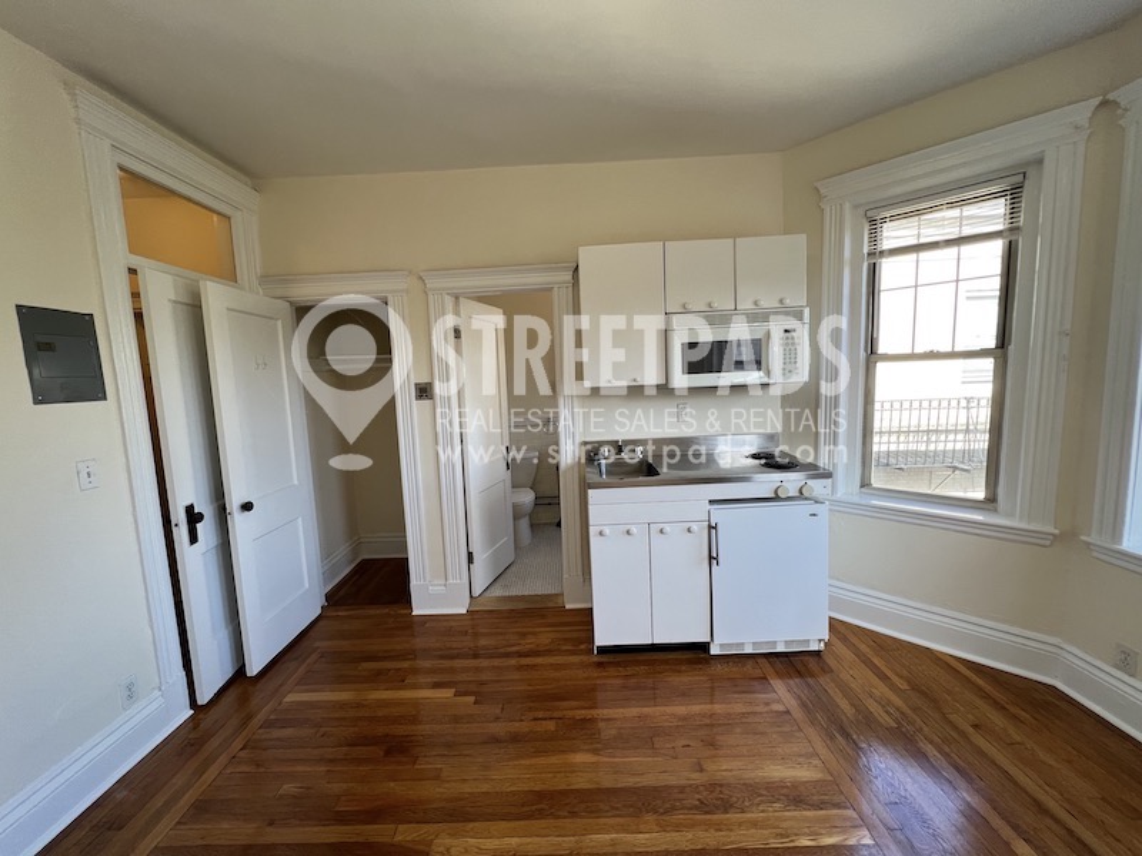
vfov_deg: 89.9
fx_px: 429
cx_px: 571
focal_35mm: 13
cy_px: 428
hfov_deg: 106.2
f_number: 1.8
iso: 64
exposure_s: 1/120
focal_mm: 1.57
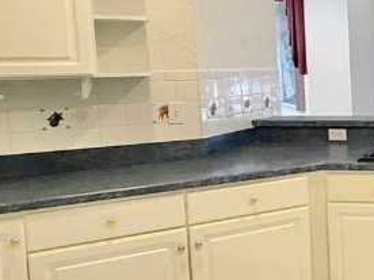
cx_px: 522
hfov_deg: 28.1
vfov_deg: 27.9
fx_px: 562
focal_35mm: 52
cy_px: 106
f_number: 2.2
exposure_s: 1/60
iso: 500
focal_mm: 2.22
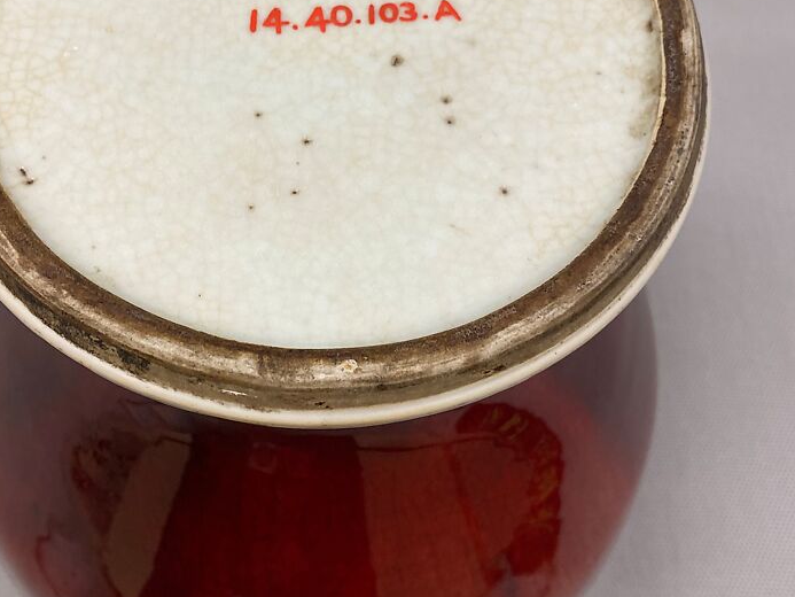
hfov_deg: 41.7
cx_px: 293
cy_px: 194
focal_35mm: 45
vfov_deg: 31.9
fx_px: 1034
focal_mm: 4.25
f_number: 1.8
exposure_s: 1/60
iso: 80
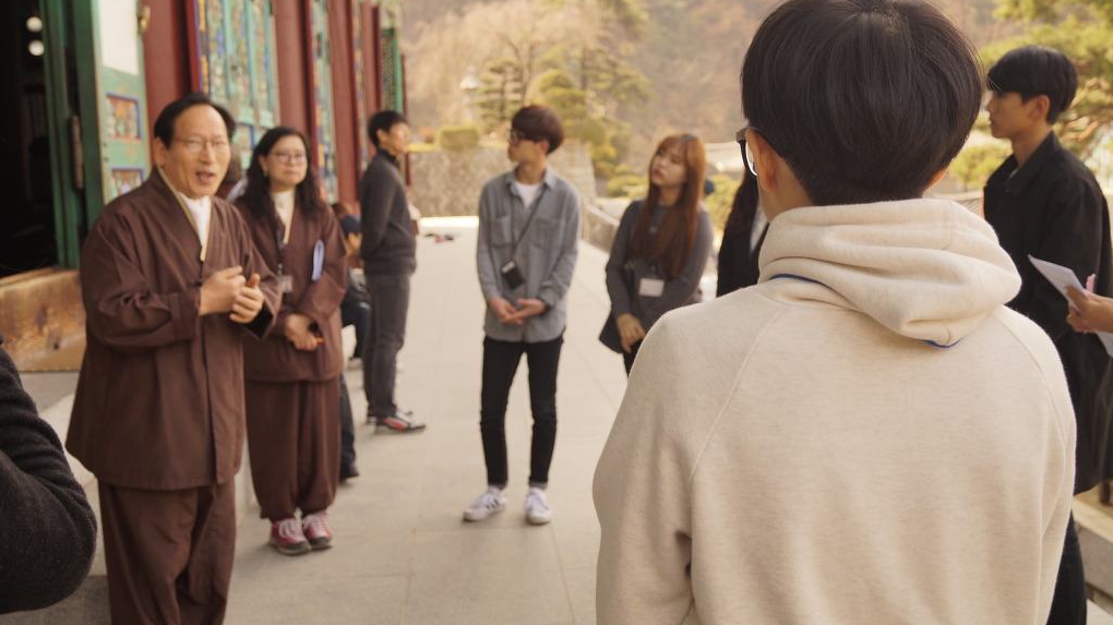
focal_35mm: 41
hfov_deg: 49.4
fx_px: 1210
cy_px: 289
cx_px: 558
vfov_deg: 29.0
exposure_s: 1/250
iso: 160
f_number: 4
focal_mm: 26
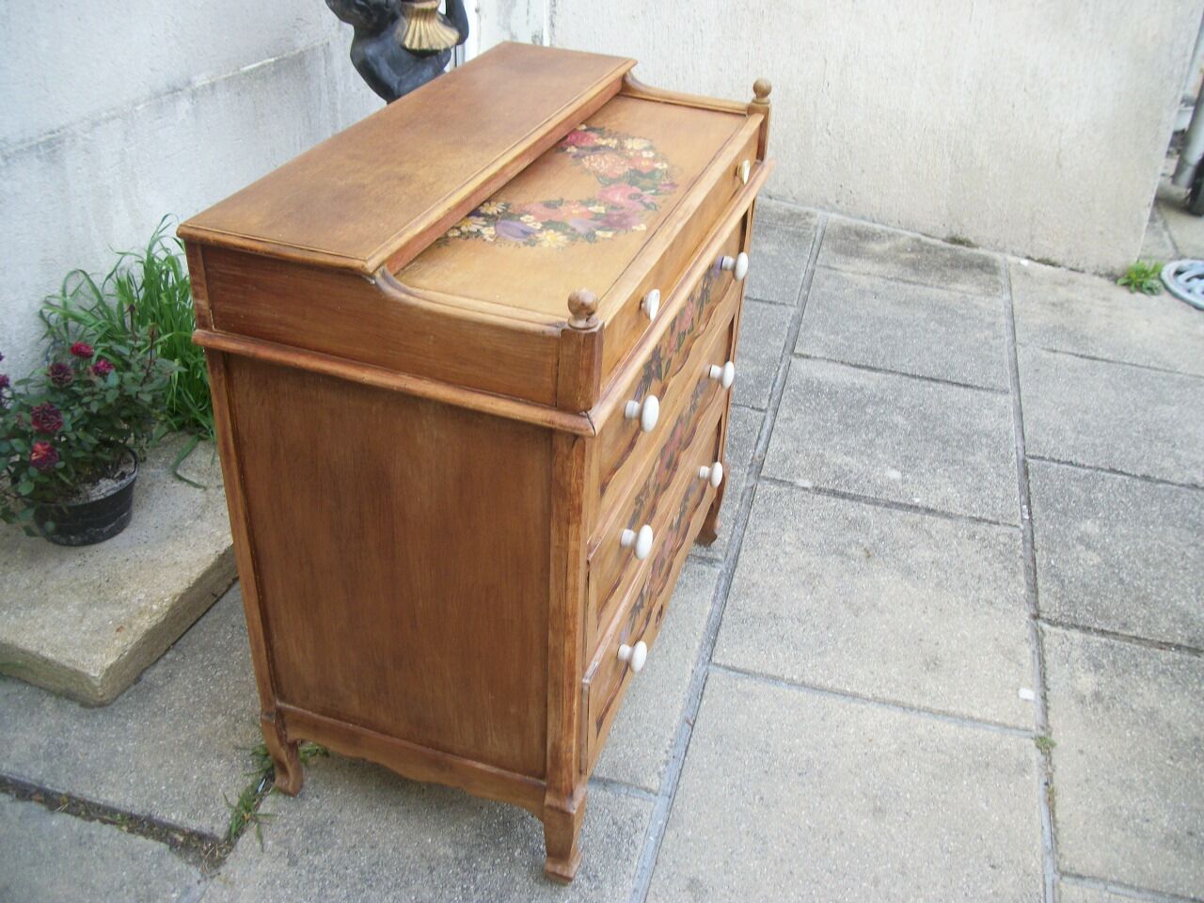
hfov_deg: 56.8
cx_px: 602
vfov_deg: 44.2
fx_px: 1113
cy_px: 452
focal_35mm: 32
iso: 80
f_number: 2.9
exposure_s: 1/80
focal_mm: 5.7
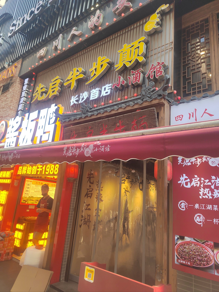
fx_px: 194
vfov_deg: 73.9
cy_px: 146
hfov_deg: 58.9
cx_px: 110
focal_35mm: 23
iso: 113
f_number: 1.9
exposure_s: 1/100
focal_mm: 5.52
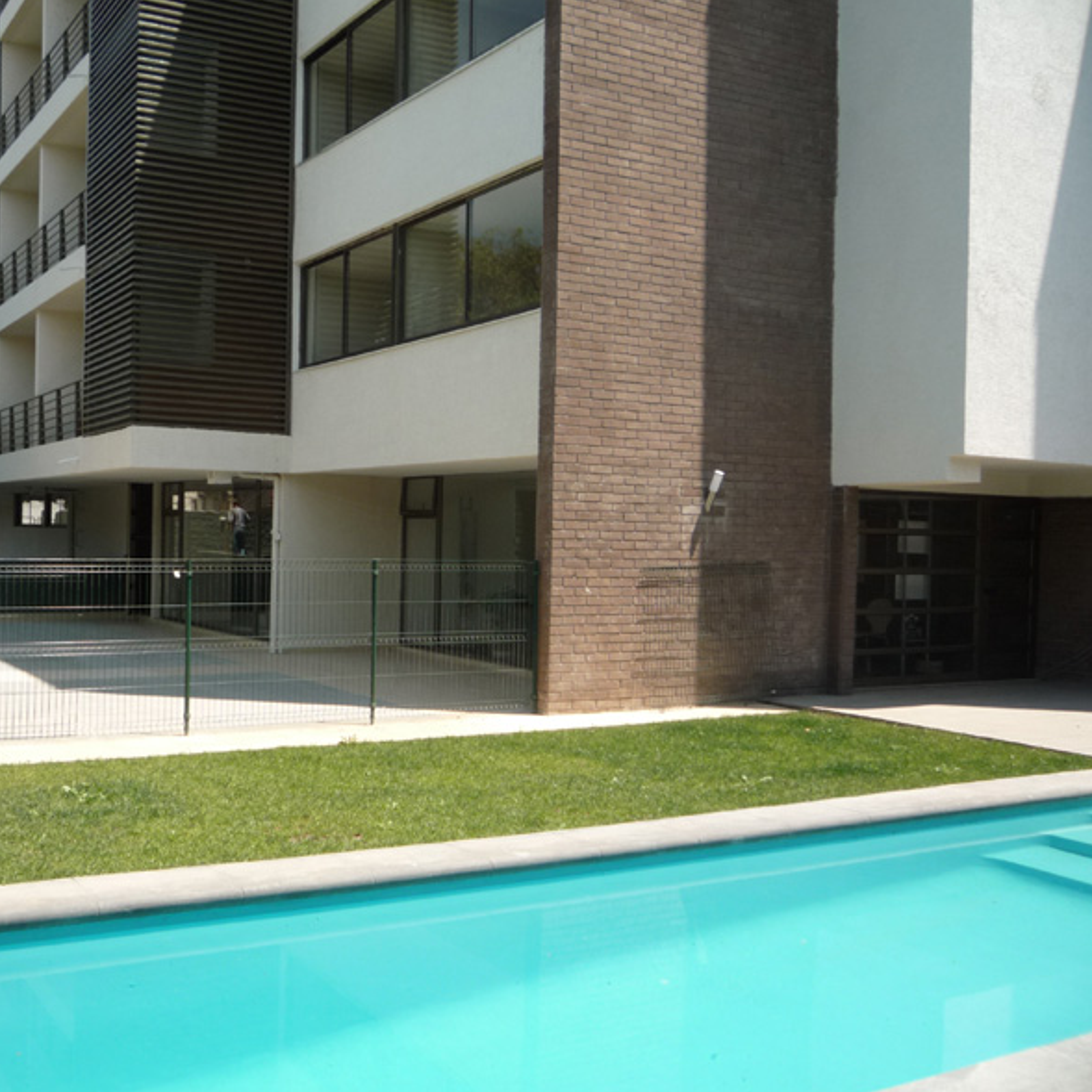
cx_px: 382
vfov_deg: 46.0
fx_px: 1285
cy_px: 552
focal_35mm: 36
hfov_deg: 45.5
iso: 100
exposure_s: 1/400
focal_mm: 5.2
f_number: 4
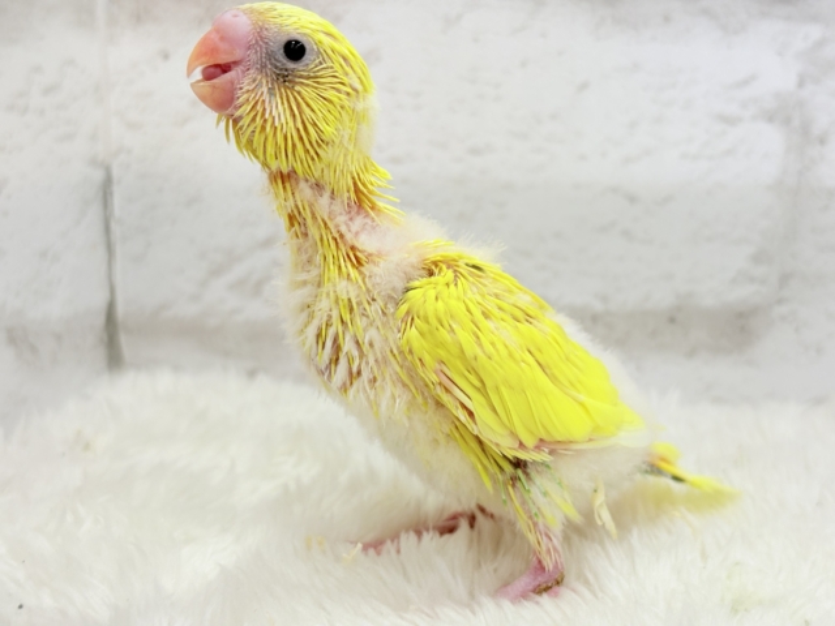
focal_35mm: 52
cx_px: 418
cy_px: 313
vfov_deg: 28.0
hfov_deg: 36.8
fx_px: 1254
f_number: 1.6
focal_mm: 5.96
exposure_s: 1/50
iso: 40
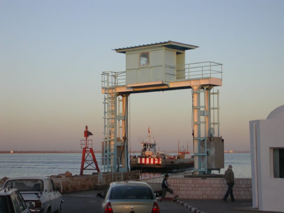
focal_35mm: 112
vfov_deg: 13.2
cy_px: 106
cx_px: 142
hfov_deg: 17.6
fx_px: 919
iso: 100
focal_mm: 23.3
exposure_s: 1/70.4
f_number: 4.2
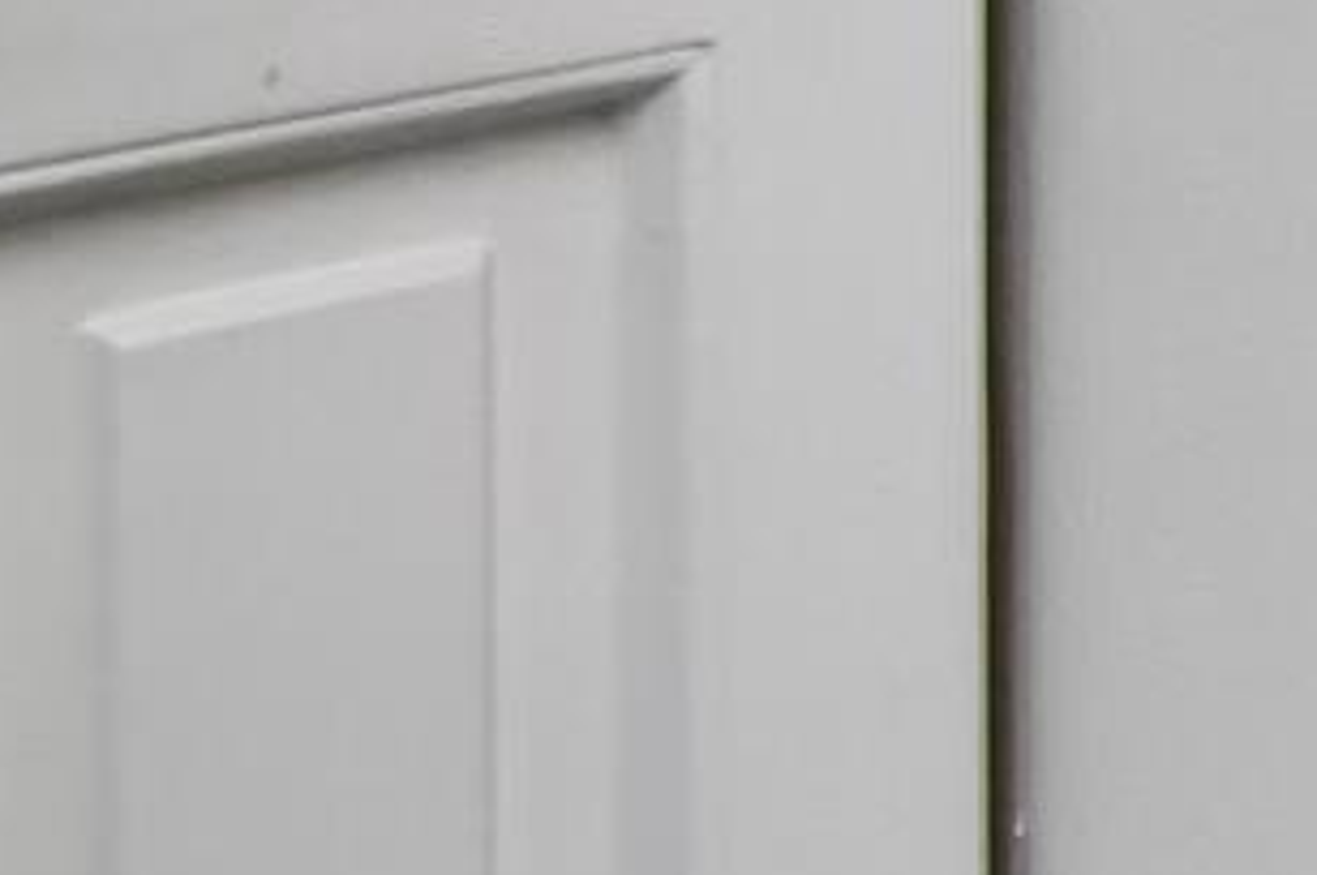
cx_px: 4273
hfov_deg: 9.6
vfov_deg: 8.1
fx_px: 5494
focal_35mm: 150
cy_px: -1557
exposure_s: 1/100
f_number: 5
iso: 800
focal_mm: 15
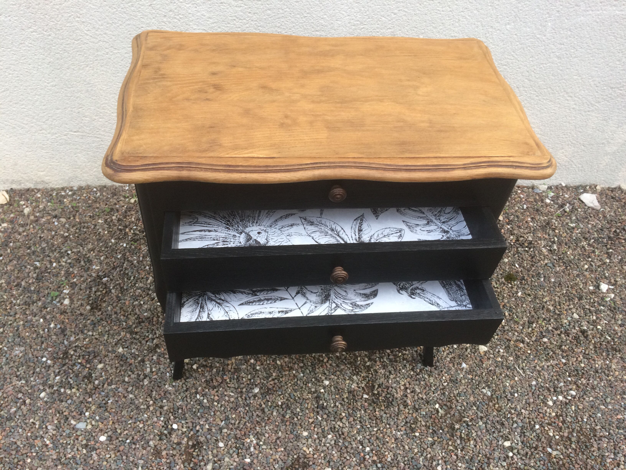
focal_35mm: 29
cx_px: 313
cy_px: 235
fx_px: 524
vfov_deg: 48.2
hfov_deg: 61.7
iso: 64
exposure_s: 1/100
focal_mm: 4.15
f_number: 2.2
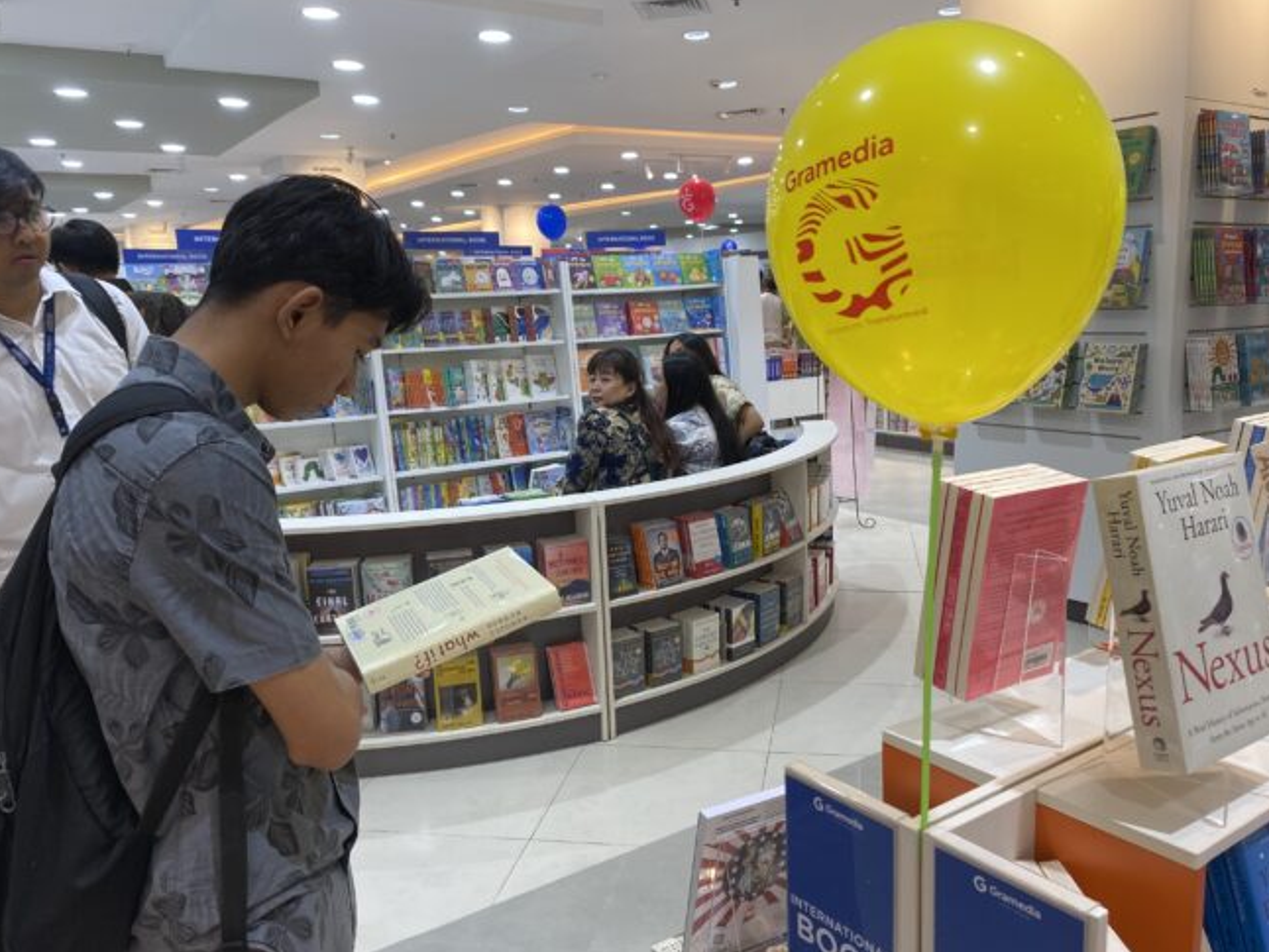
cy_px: 495
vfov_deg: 49.8
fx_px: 1027
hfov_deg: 63.4
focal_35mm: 28
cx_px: 674
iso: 80
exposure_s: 1/100
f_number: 1.8
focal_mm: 4.25
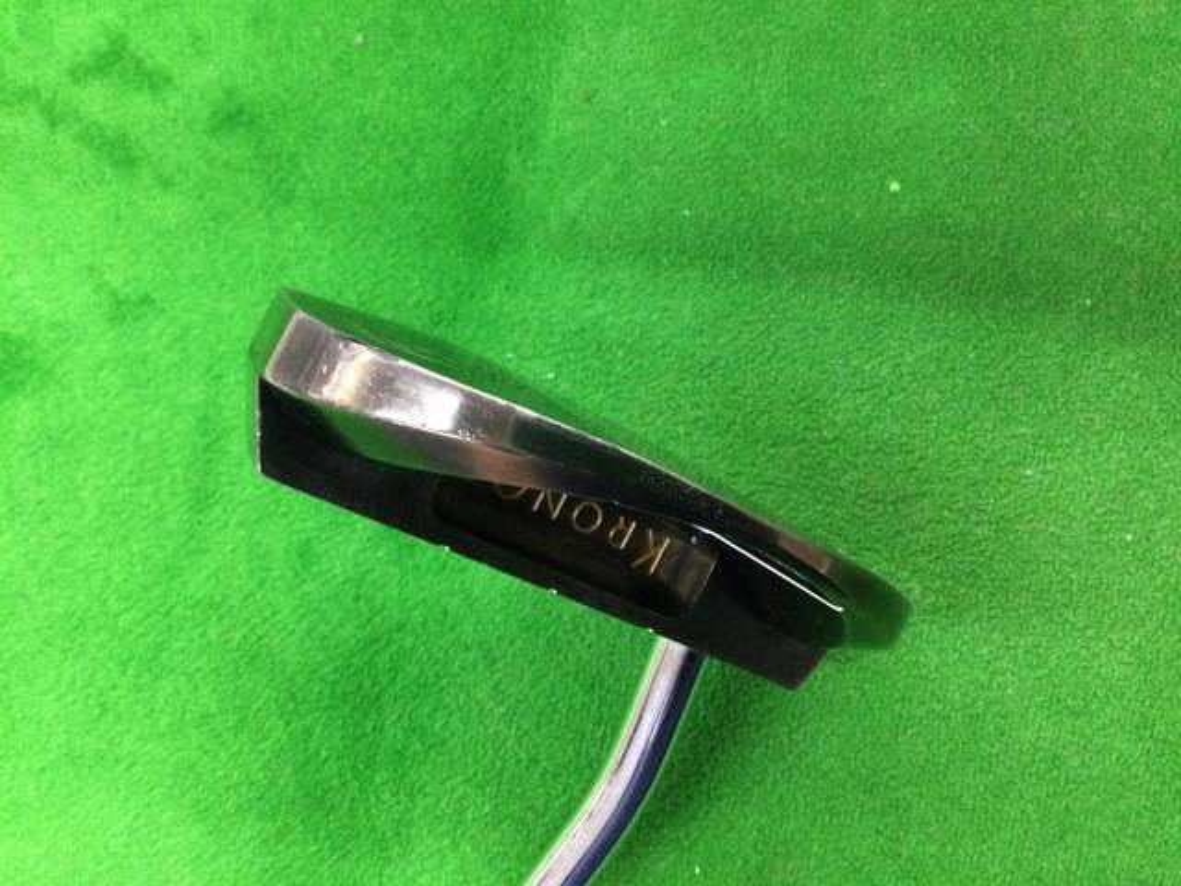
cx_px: 590
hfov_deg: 58.4
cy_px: 443
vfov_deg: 45.4
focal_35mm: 31
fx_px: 1058
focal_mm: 3.3
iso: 200
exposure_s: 1/30
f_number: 2.4
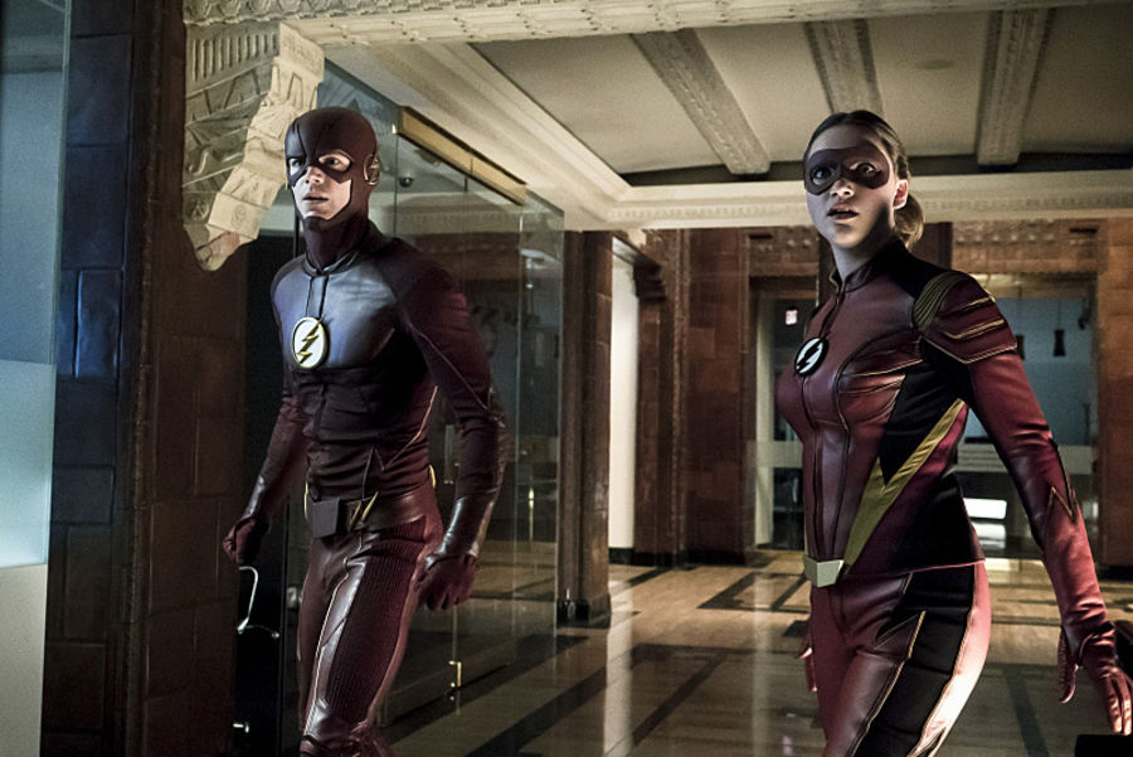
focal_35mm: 41
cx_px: 566
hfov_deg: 47.4
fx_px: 1291
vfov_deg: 32.7
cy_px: 378
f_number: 5.6
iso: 8000
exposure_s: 1/200
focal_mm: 41
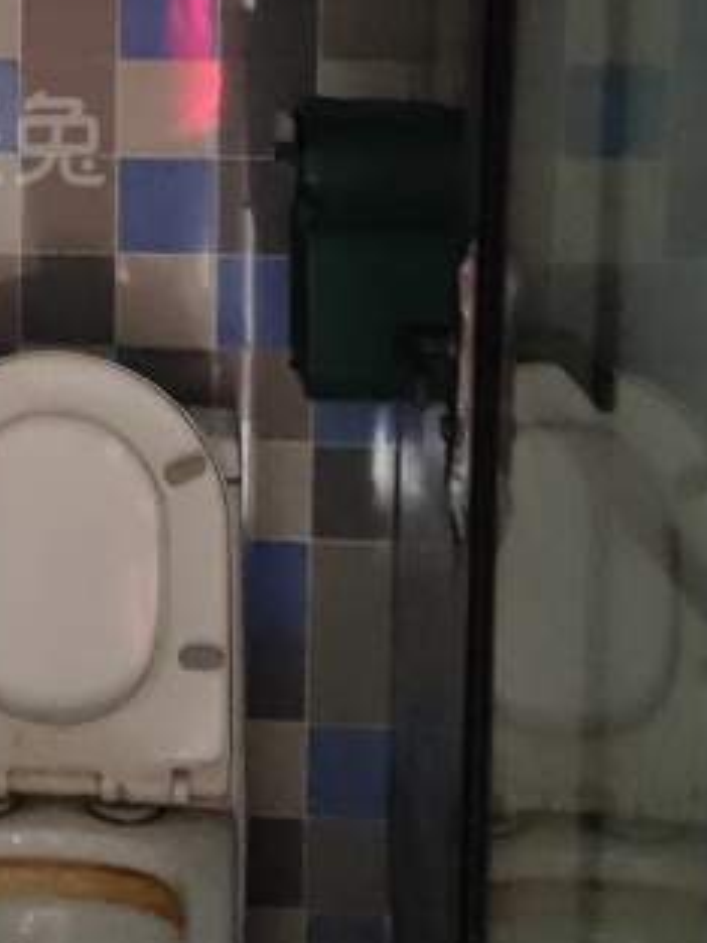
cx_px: -136
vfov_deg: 21.6
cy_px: 110
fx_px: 2424
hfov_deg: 16.0
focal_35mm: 89
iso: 2806
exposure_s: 1/14
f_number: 1.79
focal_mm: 4.71
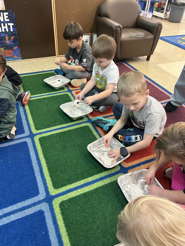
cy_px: 123
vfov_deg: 67.3
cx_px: 92
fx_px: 185
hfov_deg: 53.1
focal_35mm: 26
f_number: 1.5
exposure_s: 1/60
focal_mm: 5.7
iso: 100
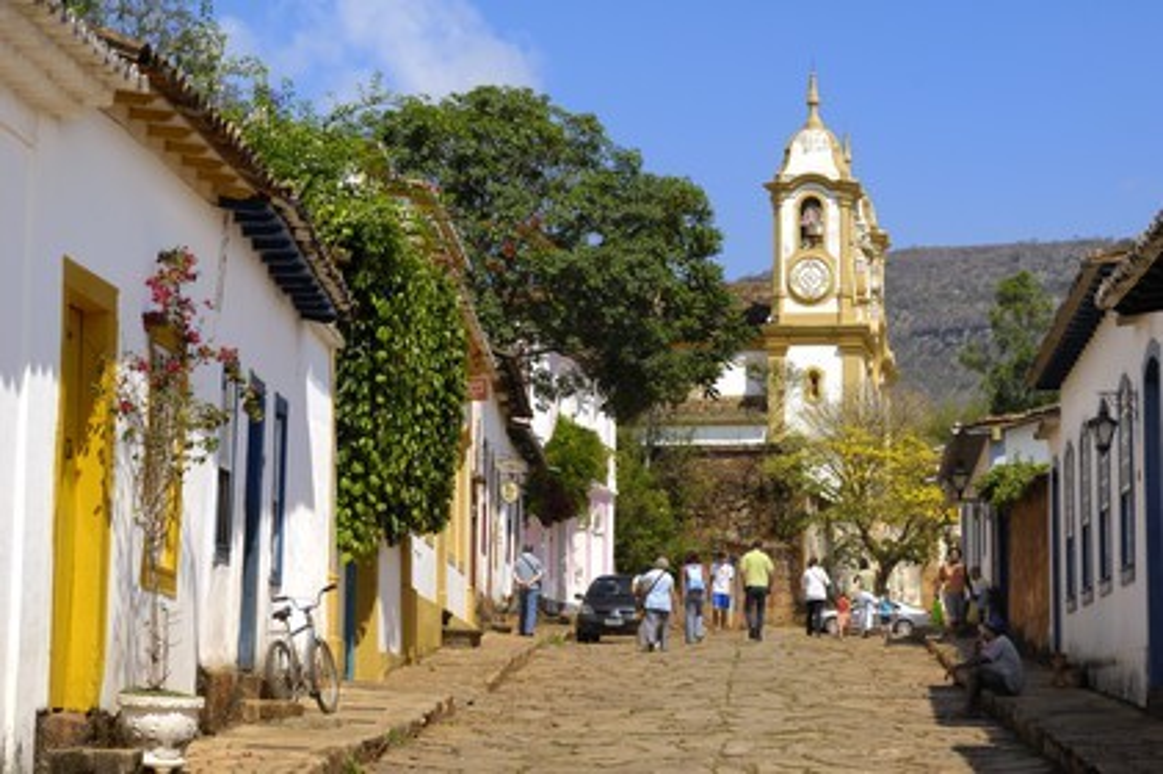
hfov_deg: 21.9
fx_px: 3002
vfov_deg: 14.7
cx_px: 582
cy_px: 387
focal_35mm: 93
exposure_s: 1/160
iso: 100
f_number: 10
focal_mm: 62
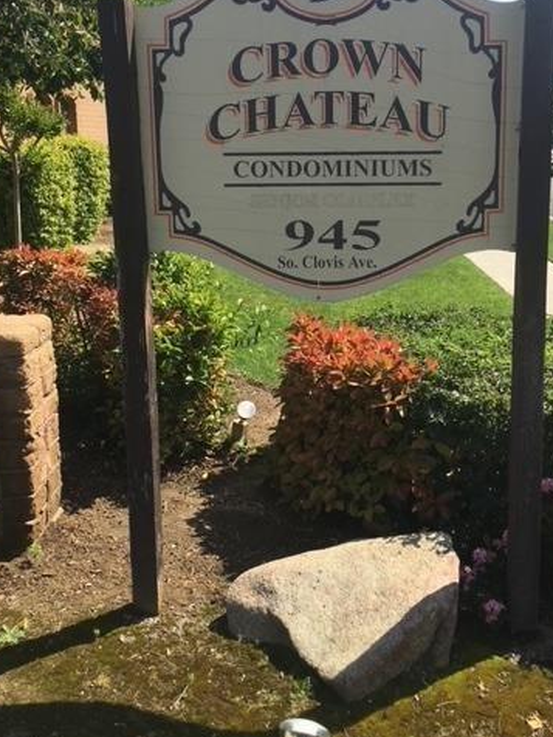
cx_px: 325
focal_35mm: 39
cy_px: 290
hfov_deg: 36.7
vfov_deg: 47.5
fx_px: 831
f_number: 2.2
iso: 25
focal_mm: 4.15
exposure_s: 1/1451
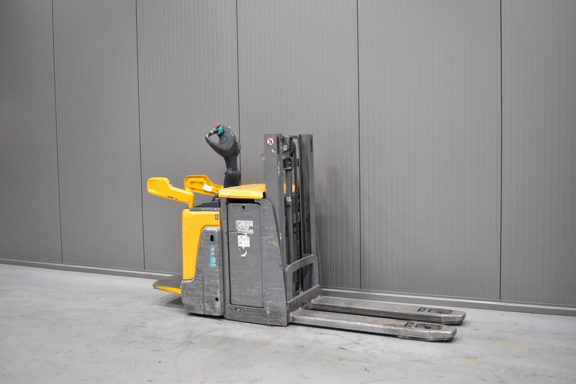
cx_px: 288
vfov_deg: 36.9
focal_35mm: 36
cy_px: 192
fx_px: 576
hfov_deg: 53.1
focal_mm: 24
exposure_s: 1/60
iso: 1250
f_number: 4.5
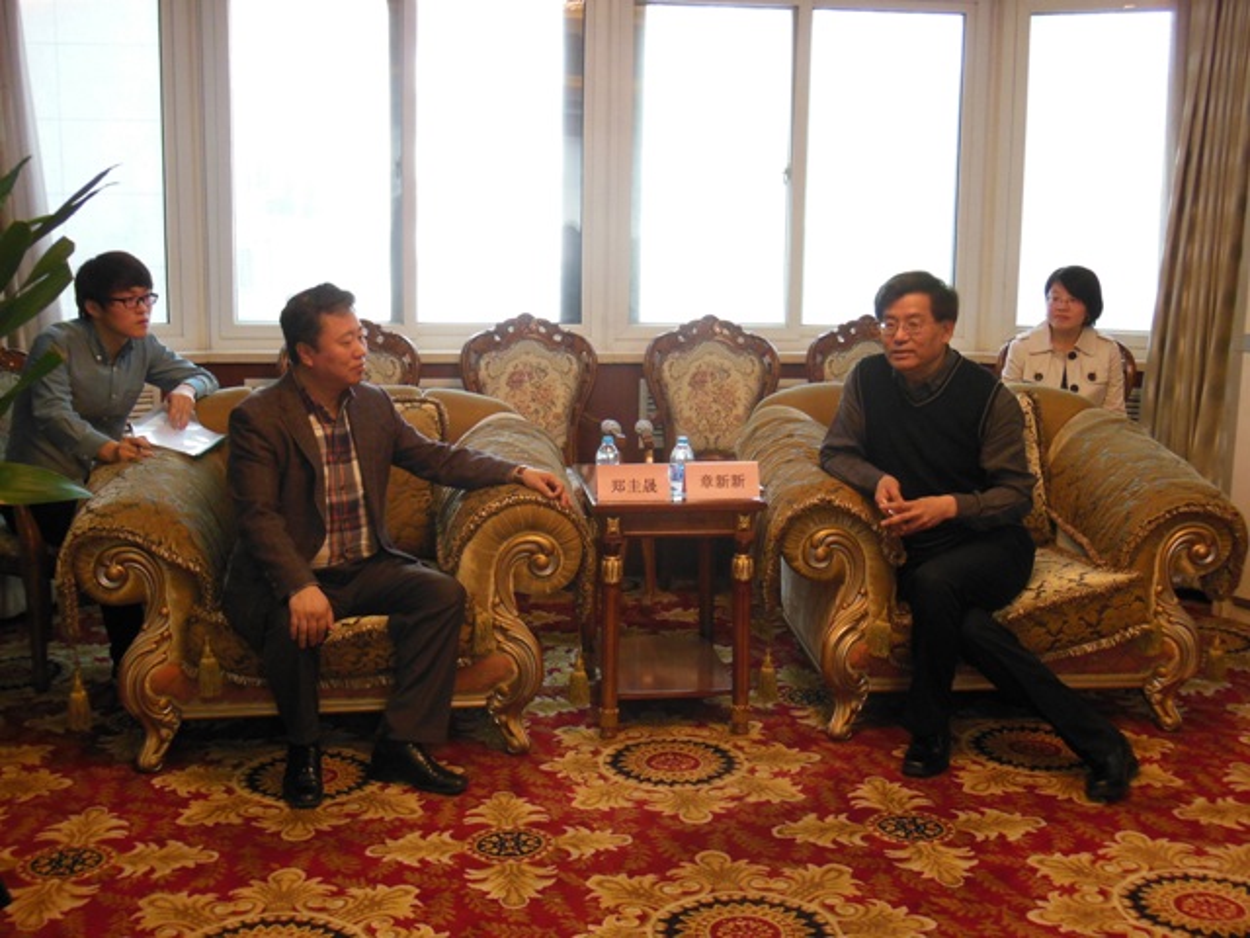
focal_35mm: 45
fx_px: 1625
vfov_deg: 32.2
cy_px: 469
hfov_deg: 42.1
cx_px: 625
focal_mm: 8
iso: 400
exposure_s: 1/20
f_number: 4.4
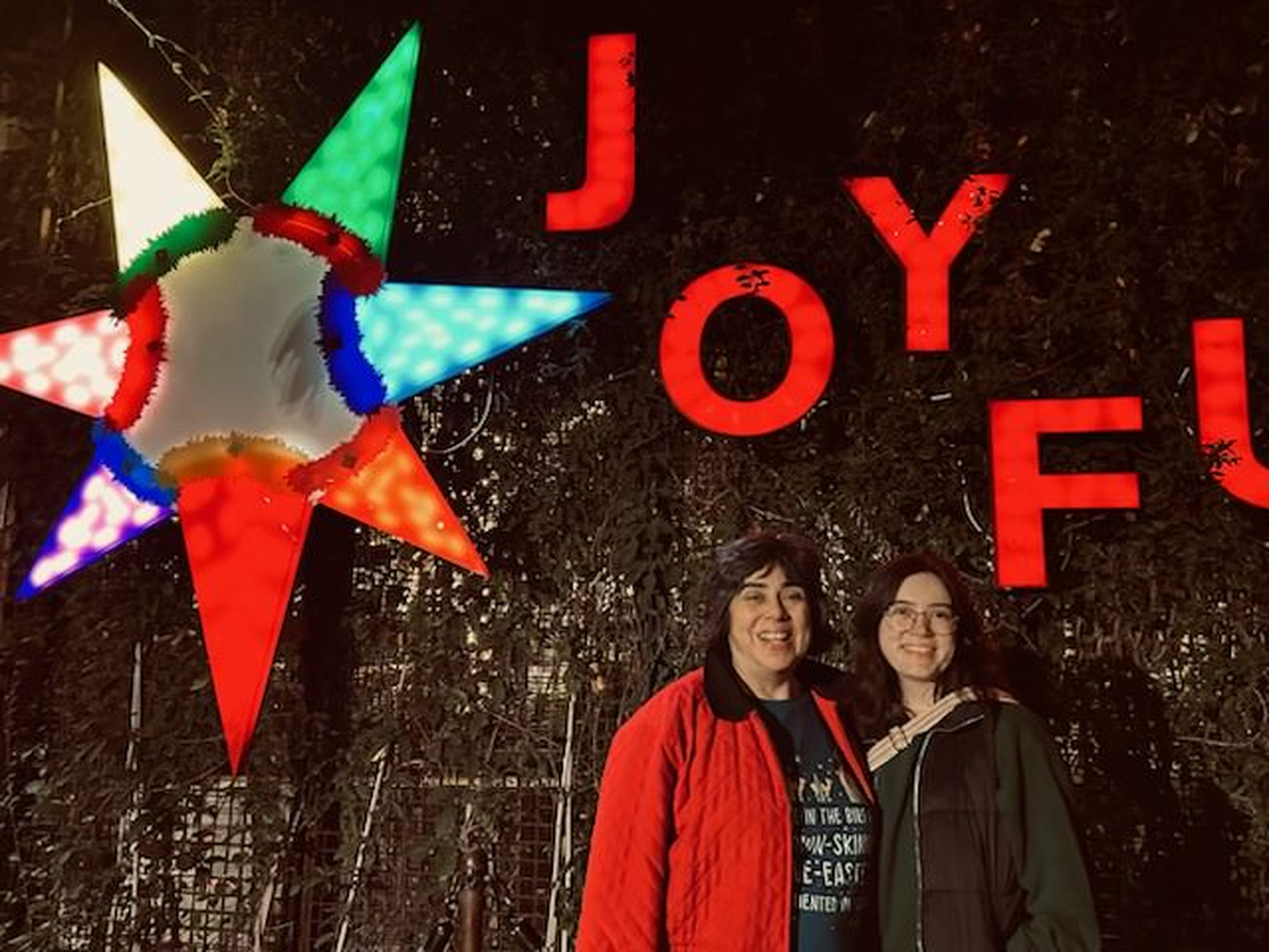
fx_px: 953
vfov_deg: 53.1
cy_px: 476
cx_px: 634
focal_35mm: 26
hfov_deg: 67.3
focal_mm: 5.7
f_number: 1.5
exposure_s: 1/33
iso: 500
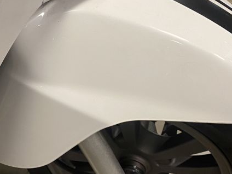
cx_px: 80
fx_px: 436
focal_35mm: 65
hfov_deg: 29.6
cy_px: 85
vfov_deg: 22.6
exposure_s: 1/50
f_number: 1.8
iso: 100
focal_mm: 4.25
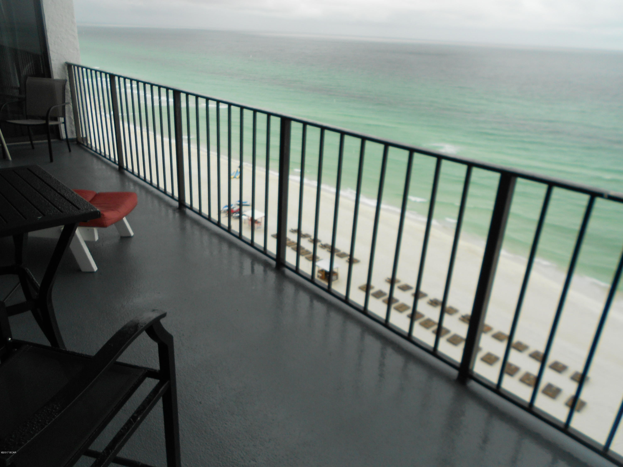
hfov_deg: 67.3
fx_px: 468
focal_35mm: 26
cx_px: 312
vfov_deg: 53.1
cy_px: 234
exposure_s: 1/320
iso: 80
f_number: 3.2
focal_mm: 4.6
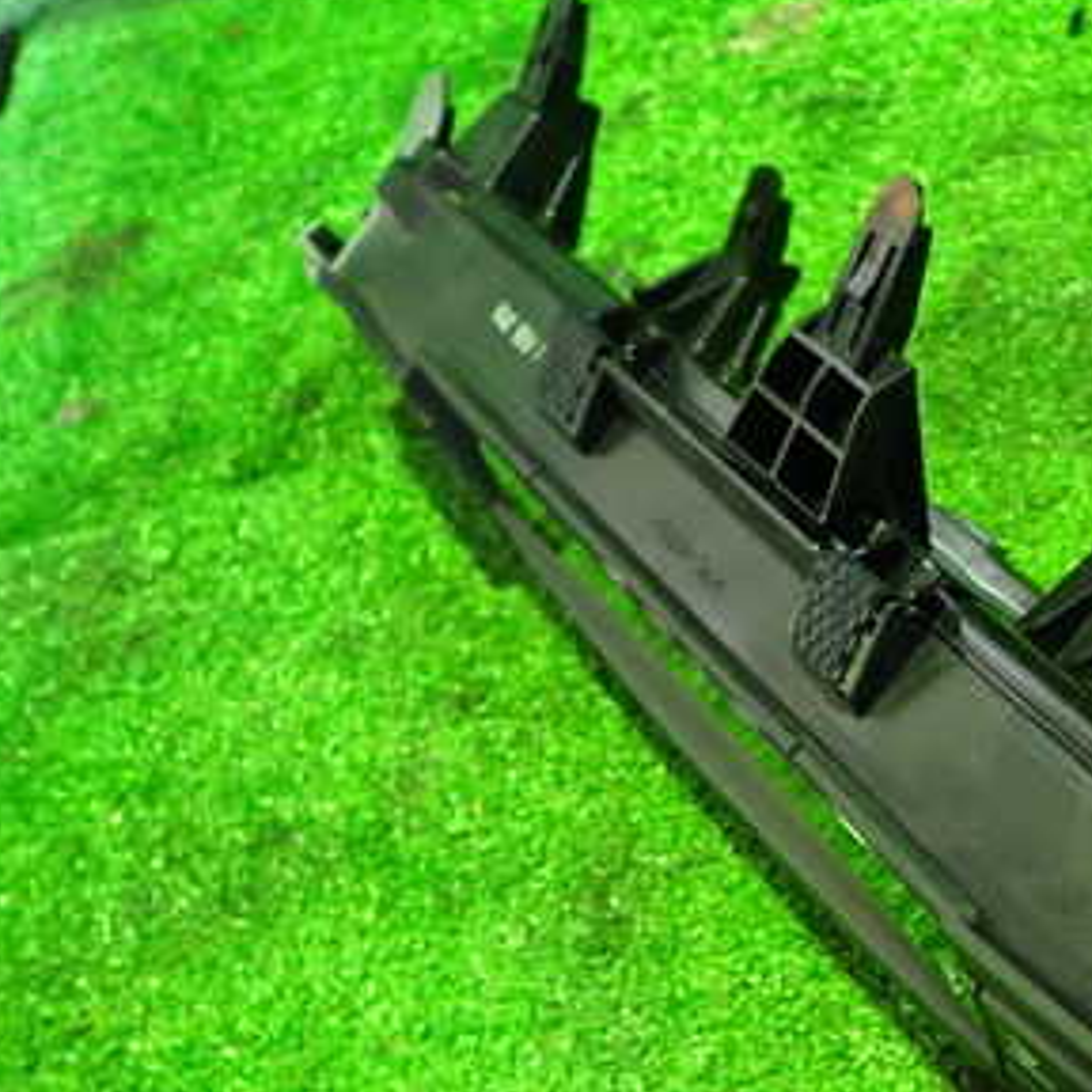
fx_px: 1642
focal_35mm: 46
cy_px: 675
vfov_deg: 36.6
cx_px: 1077
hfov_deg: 33.8
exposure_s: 1/25
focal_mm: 4.5
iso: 800
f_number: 2
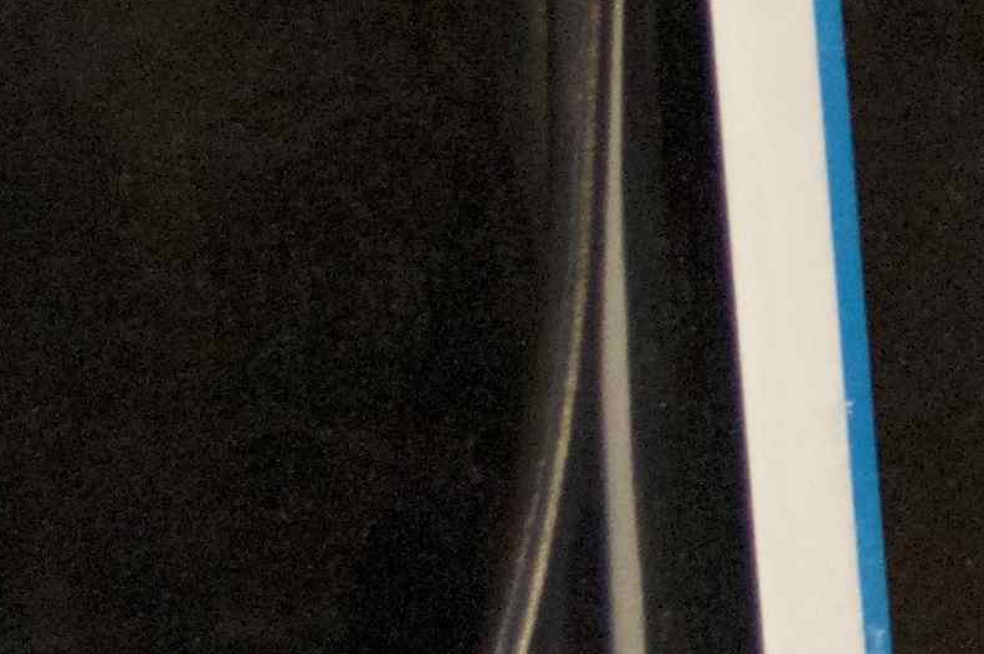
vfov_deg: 3.9
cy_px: -974
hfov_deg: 5.8
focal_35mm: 342
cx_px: 2257
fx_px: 9336
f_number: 4.5
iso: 2500
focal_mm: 30
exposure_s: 1/60
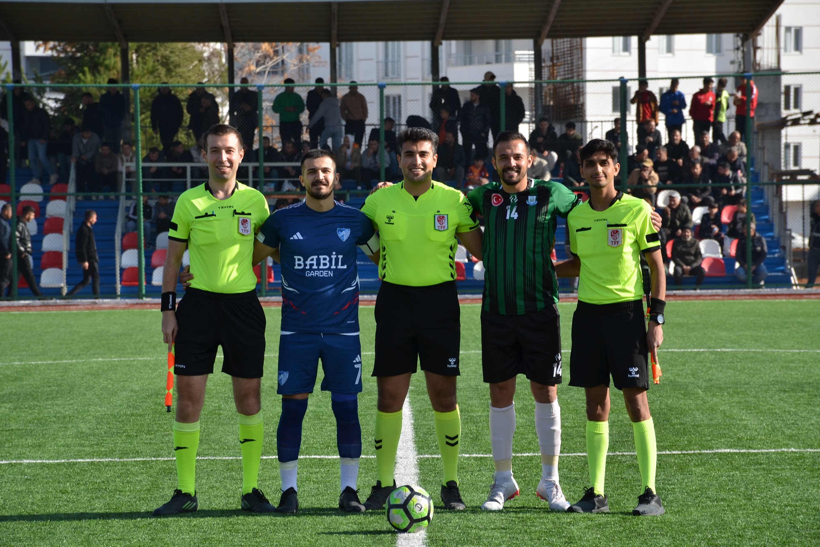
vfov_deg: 7.8
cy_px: 273
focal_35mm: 176
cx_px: 407
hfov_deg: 11.7
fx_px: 4008
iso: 110
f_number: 8
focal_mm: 116
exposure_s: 1/250
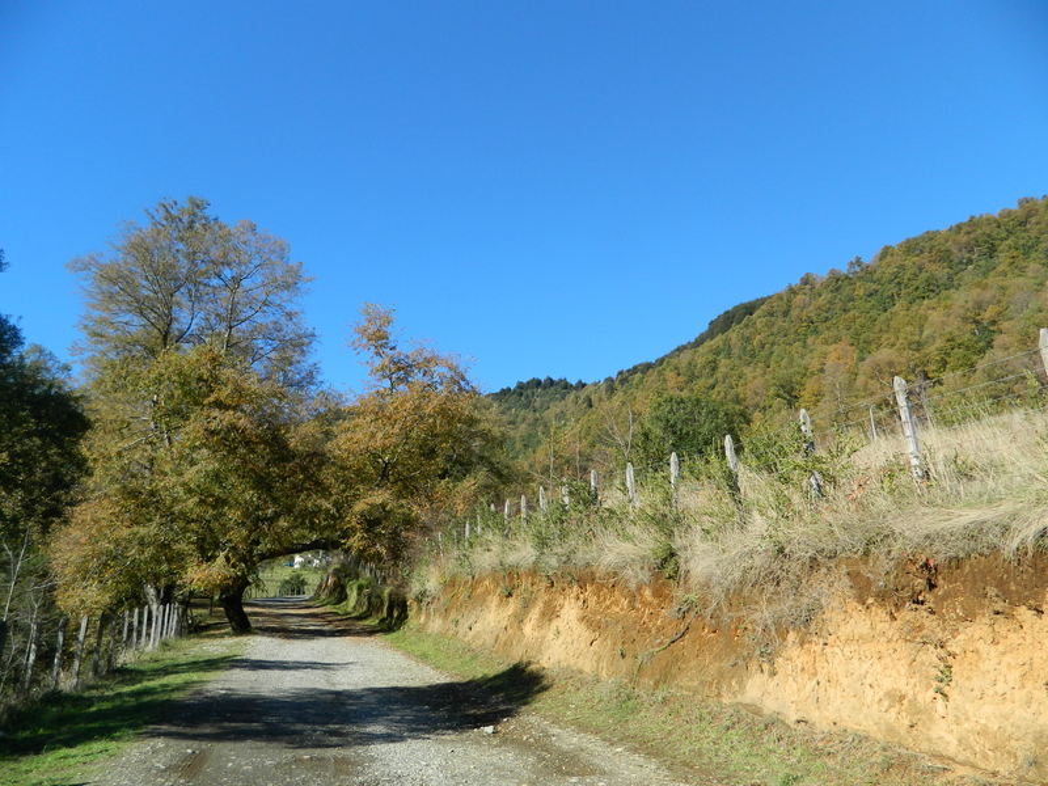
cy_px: 393
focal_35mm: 25
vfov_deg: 54.9
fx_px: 757
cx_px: 524
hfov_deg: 69.4
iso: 80
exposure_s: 1/640
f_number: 3.1
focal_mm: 4.5
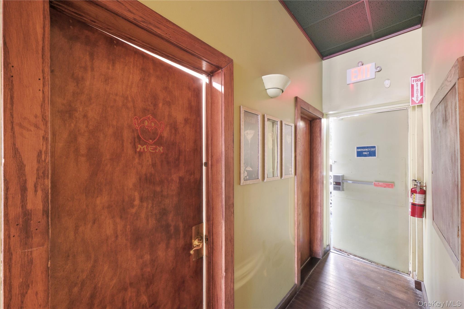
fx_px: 180
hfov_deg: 104.3
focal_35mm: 14
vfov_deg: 81.2
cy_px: 154
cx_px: 232
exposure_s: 3.2
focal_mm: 9.2
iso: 640
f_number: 8
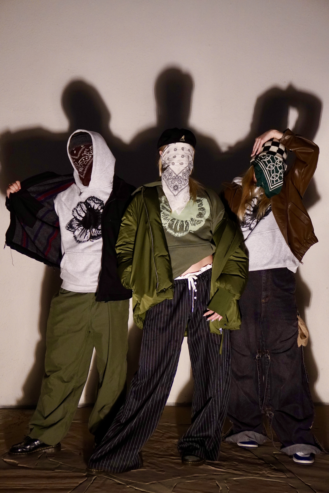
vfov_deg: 45.0
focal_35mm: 44
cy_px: 246
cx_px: 164
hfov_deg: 30.8
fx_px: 596
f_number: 4.5
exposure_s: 1/30
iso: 1600
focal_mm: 29
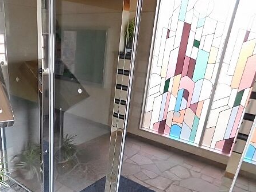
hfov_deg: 53.7
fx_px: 244
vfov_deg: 42.0
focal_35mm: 33
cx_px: 77
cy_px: 137
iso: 220
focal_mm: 4
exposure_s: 1/30
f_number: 3
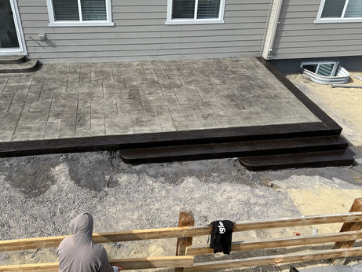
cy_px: 134
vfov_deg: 45.5
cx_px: 152
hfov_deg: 58.0
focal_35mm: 31
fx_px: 324
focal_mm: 5.7
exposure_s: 1/2457
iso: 50
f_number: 1.5
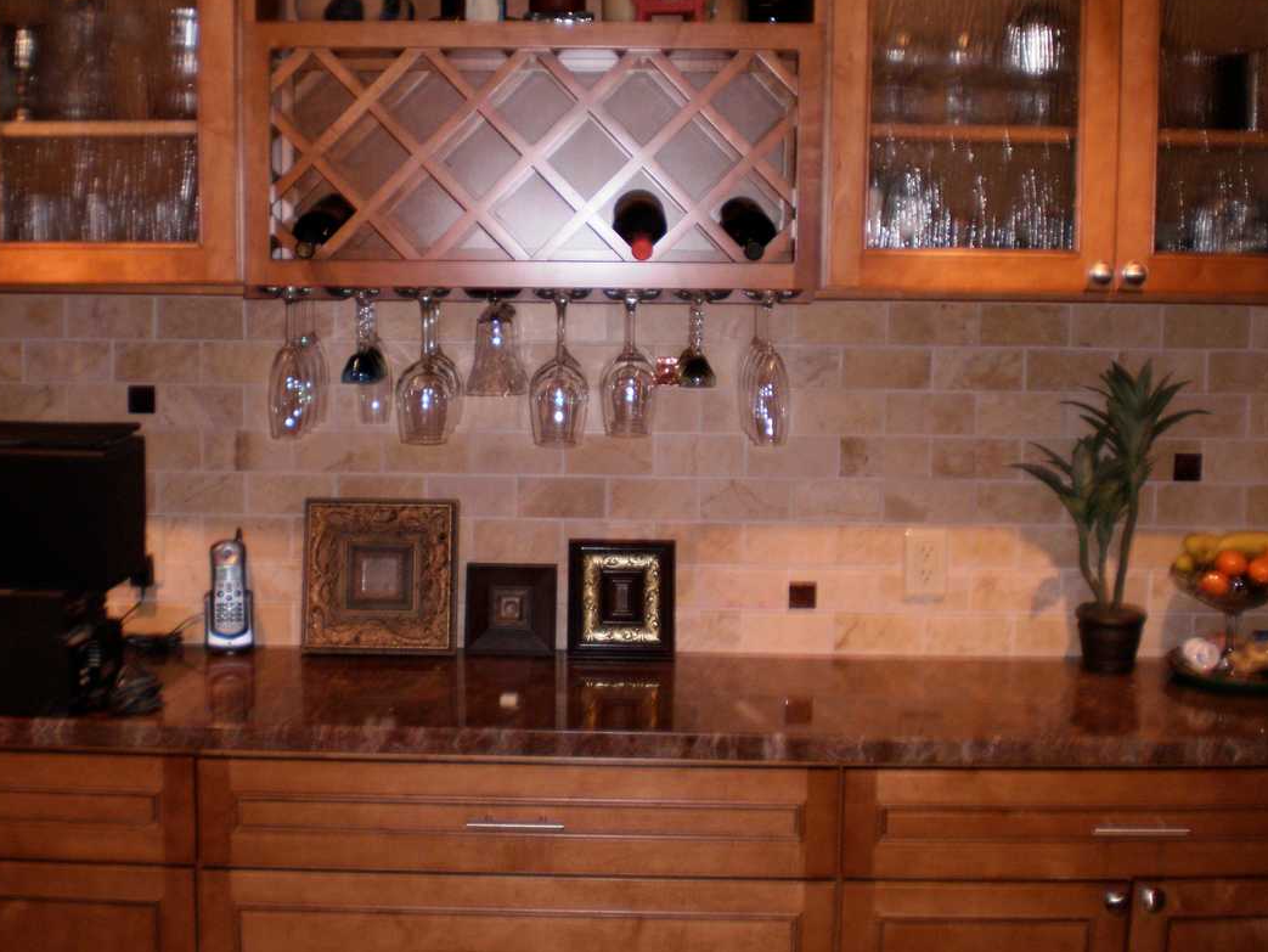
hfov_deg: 41.0
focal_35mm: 46
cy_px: 439
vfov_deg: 31.5
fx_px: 1686
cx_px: 509
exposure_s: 1/30
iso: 100
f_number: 3.1
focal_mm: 6.3
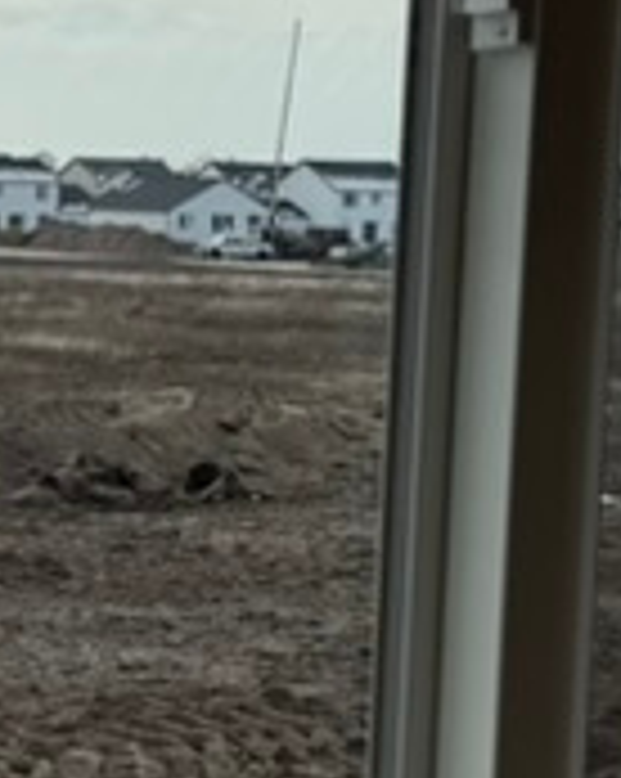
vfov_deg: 13.8
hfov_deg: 10.8
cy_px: 571
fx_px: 3199
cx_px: -194
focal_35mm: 139
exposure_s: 1/6173
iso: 80
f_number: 1.78
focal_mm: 6.76
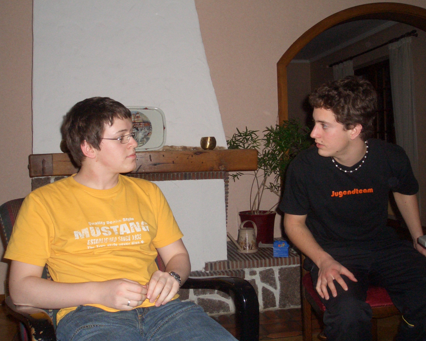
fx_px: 479
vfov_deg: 39.2
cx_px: 229
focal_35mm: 38
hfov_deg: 47.9
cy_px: 172
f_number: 4
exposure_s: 1/40
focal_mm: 4.8
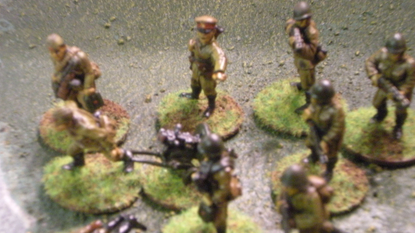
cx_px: 202
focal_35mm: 122
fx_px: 1343
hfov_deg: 17.6
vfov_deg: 9.9
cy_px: 148
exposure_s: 1/8
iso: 514
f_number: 5.7
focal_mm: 17.3
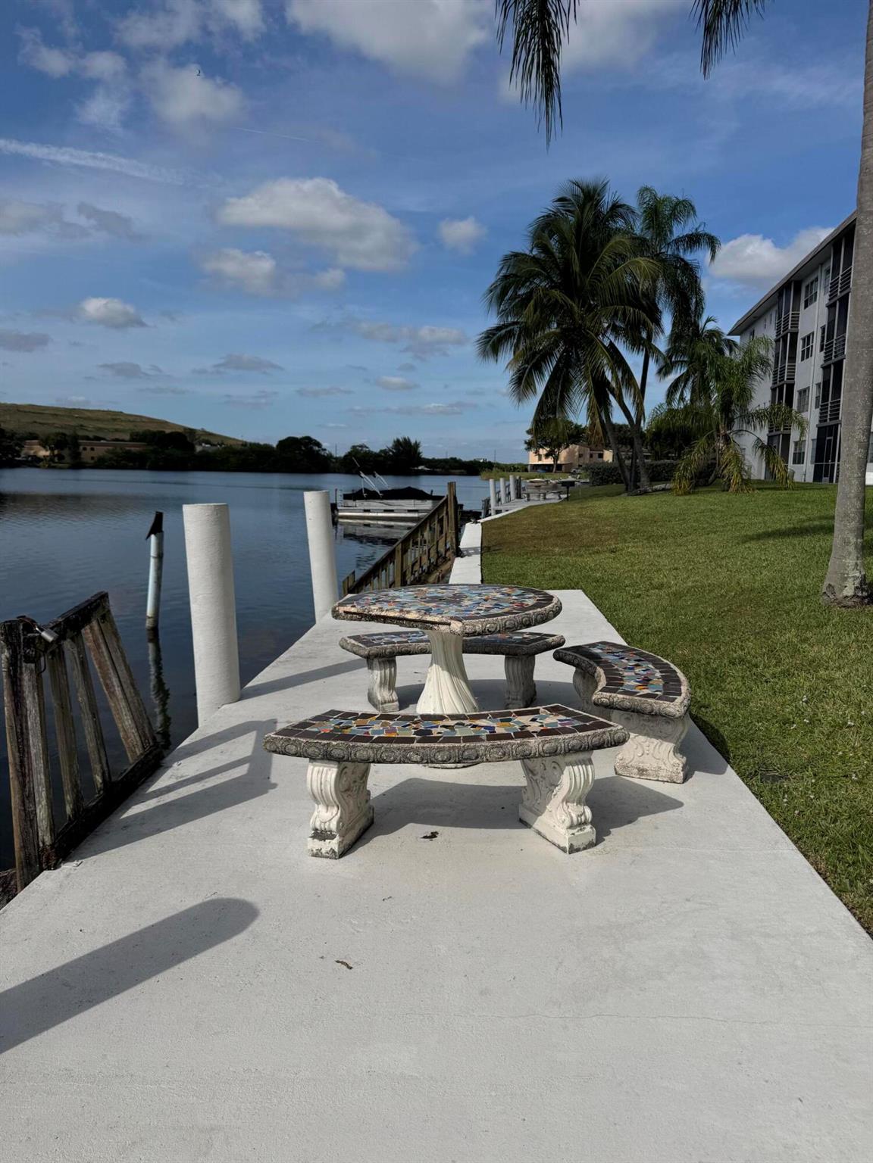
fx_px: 807
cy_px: 582
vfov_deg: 71.6
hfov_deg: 56.8
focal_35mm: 24
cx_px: 436
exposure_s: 1/10417
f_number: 1.78
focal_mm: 6.76
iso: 80
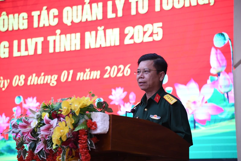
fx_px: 703
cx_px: 120
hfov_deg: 19.5
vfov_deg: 13.0
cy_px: 80
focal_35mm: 105
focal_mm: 105
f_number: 4
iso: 2500
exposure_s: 1/125
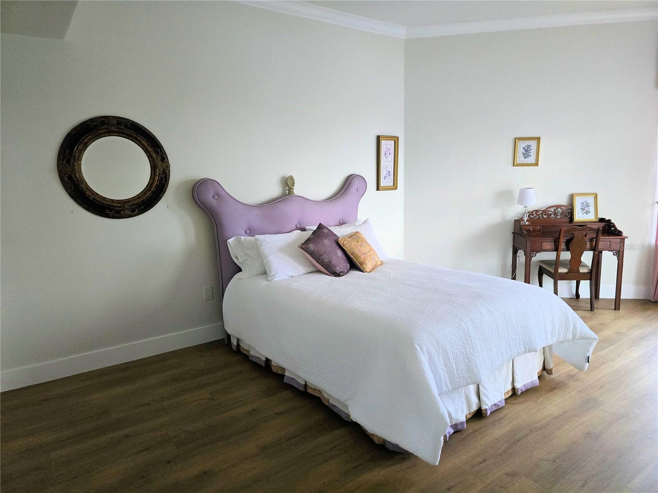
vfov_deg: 58.9
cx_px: 329
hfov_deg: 73.9
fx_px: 437
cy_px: 246
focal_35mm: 23
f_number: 1.7
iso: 1250
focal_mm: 6.3
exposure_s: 1/60
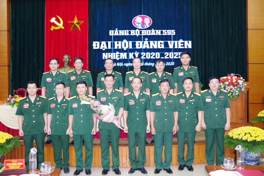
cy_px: 88
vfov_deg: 42.3
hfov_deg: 60.3
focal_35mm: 31
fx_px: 227
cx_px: 132
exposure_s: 1/60
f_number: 4
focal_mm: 21
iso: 3200
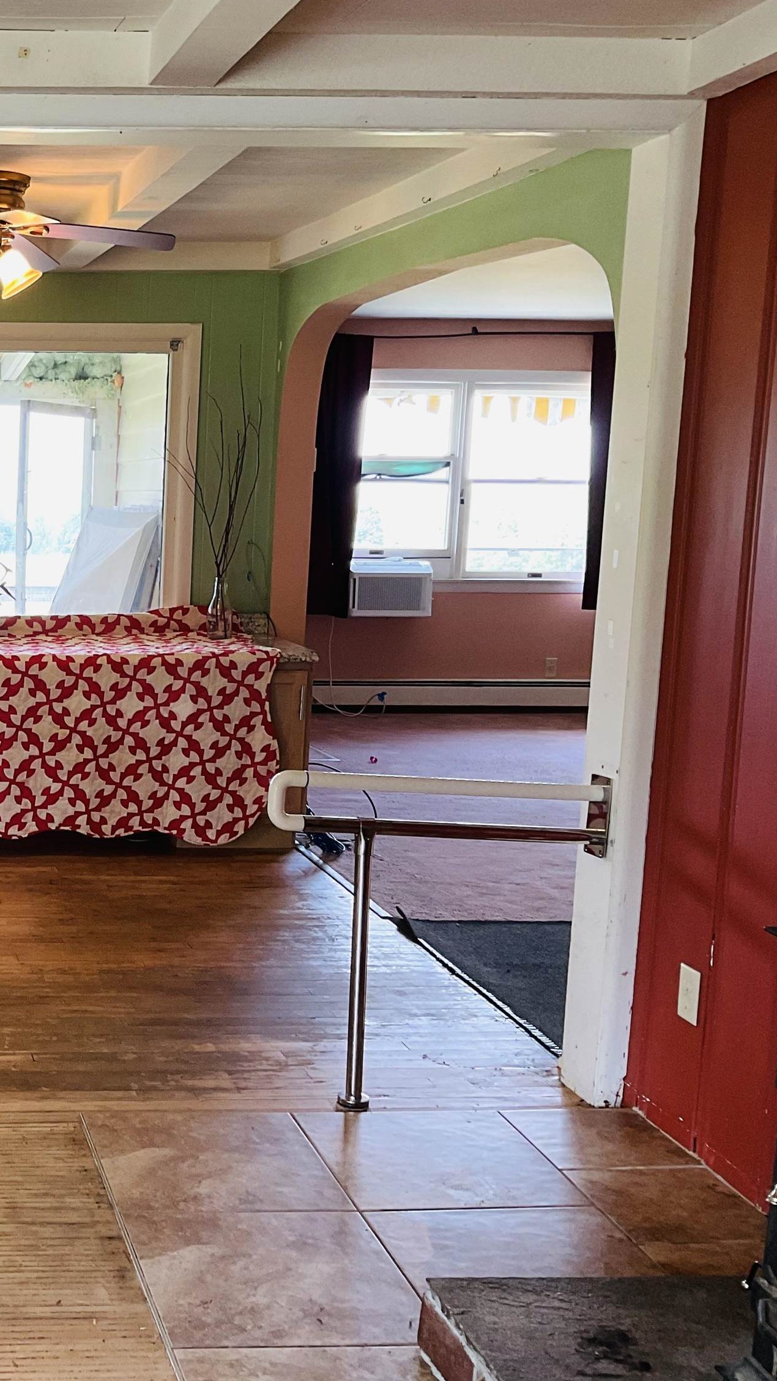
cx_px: -107
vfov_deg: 47.4
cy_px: 700
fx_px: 1575
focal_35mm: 43
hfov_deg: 25.4
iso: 50
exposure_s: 1/60
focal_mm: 3
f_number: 1.8
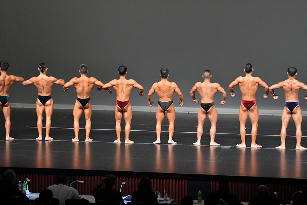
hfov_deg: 13.1
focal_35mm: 157
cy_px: 102
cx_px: 154
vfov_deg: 8.7
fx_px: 1338
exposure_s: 1/400
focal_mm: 105
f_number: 5.6
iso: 5000
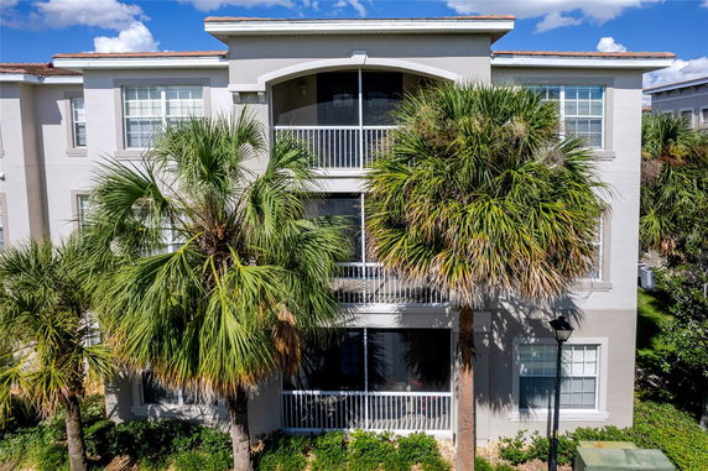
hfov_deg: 78.6
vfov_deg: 57.2
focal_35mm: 22
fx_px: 433
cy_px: 236
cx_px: 354
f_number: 2.8
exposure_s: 1/90
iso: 100
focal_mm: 8.4
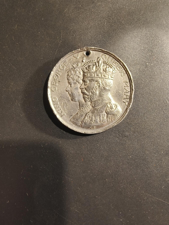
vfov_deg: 73.9
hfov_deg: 58.9
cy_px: 112
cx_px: 84
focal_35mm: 23
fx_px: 150
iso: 160
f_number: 2
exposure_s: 1/50
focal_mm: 2.32
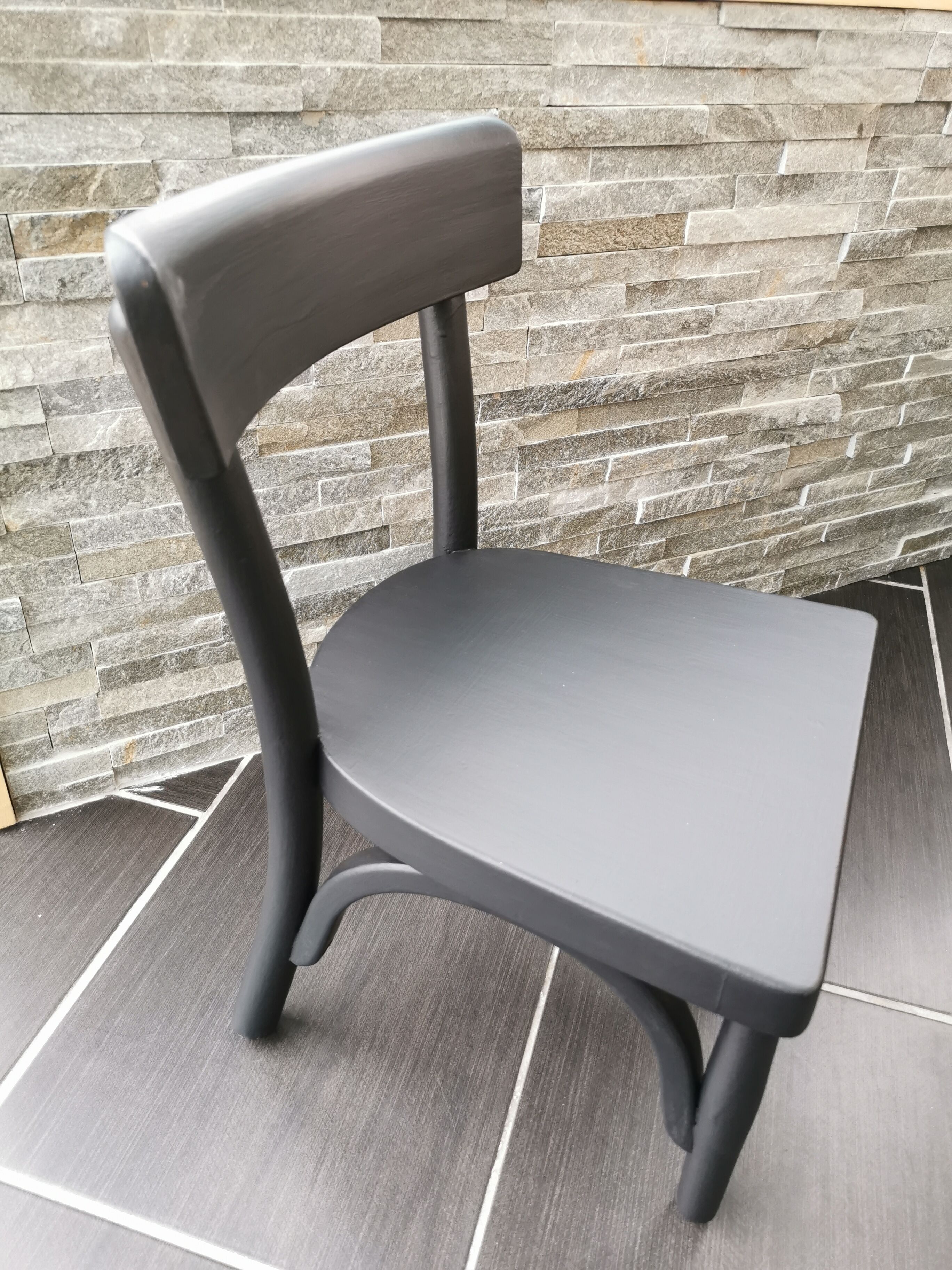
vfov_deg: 65.3
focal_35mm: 27
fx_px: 990
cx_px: 476
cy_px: 635
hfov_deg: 51.4
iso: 200
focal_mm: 5.58
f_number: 1.8
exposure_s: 1/50
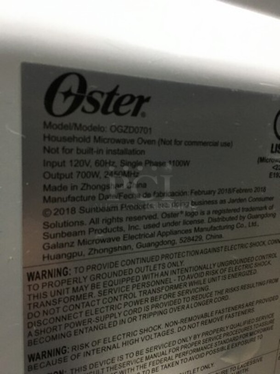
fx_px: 313
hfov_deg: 48.2
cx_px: 140
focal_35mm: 29
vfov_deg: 61.7
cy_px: 187
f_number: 2.2
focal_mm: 4.15
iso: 200
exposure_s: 1/17
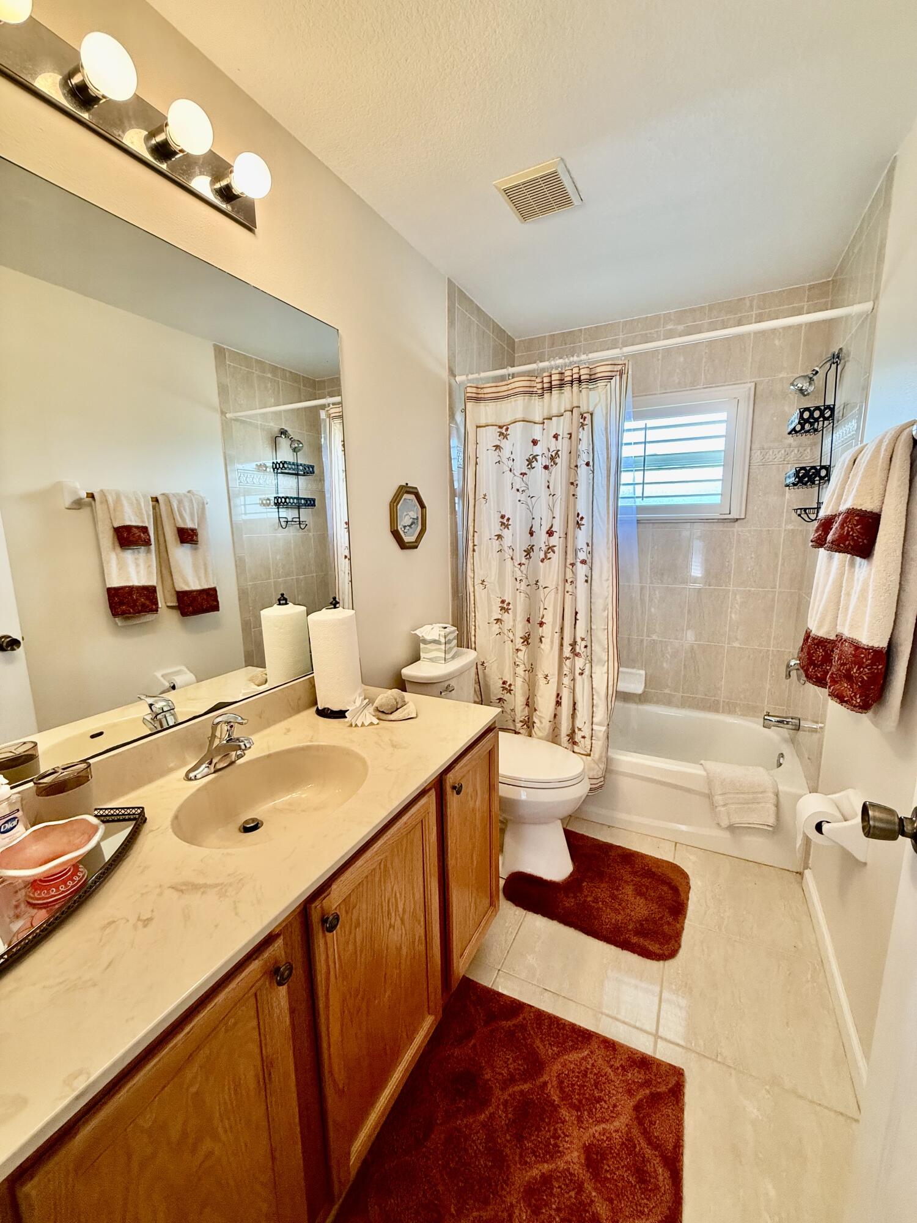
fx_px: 494
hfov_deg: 85.7
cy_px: 612
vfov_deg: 102.1
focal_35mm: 14
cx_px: 458
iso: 160
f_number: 2.2
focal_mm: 2.22
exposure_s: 1/60
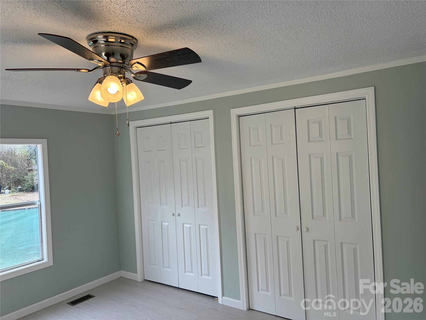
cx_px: 213
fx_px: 320
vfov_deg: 53.1
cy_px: 160
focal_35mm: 26
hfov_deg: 67.3
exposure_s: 1/165
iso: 64
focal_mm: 5.96
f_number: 1.6
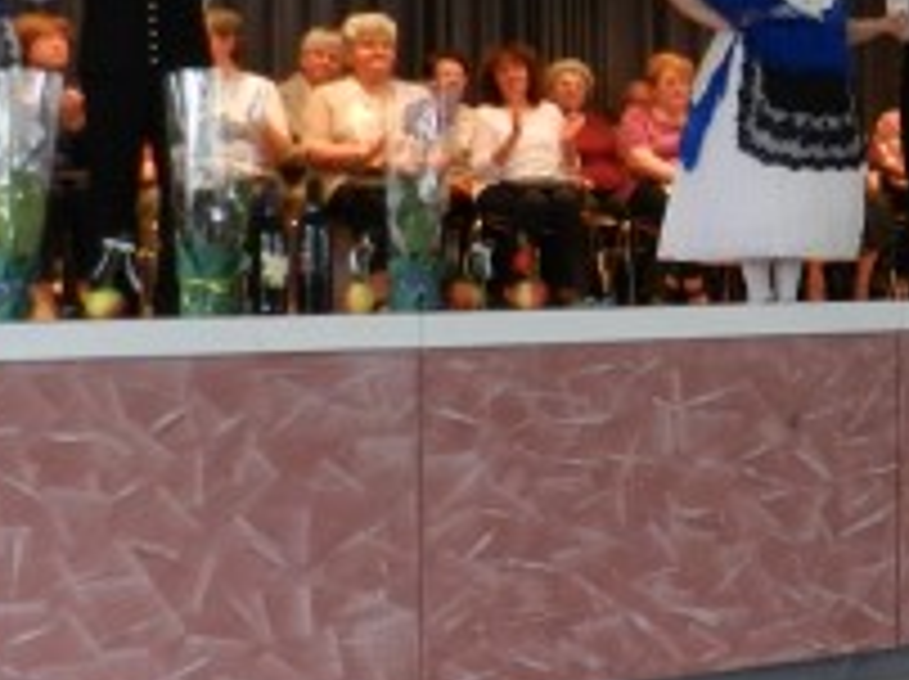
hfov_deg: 22.6
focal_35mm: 73
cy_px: 239
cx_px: 1300
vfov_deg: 20.1
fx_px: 1915
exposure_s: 1/60
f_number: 3.4
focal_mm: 4
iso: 450
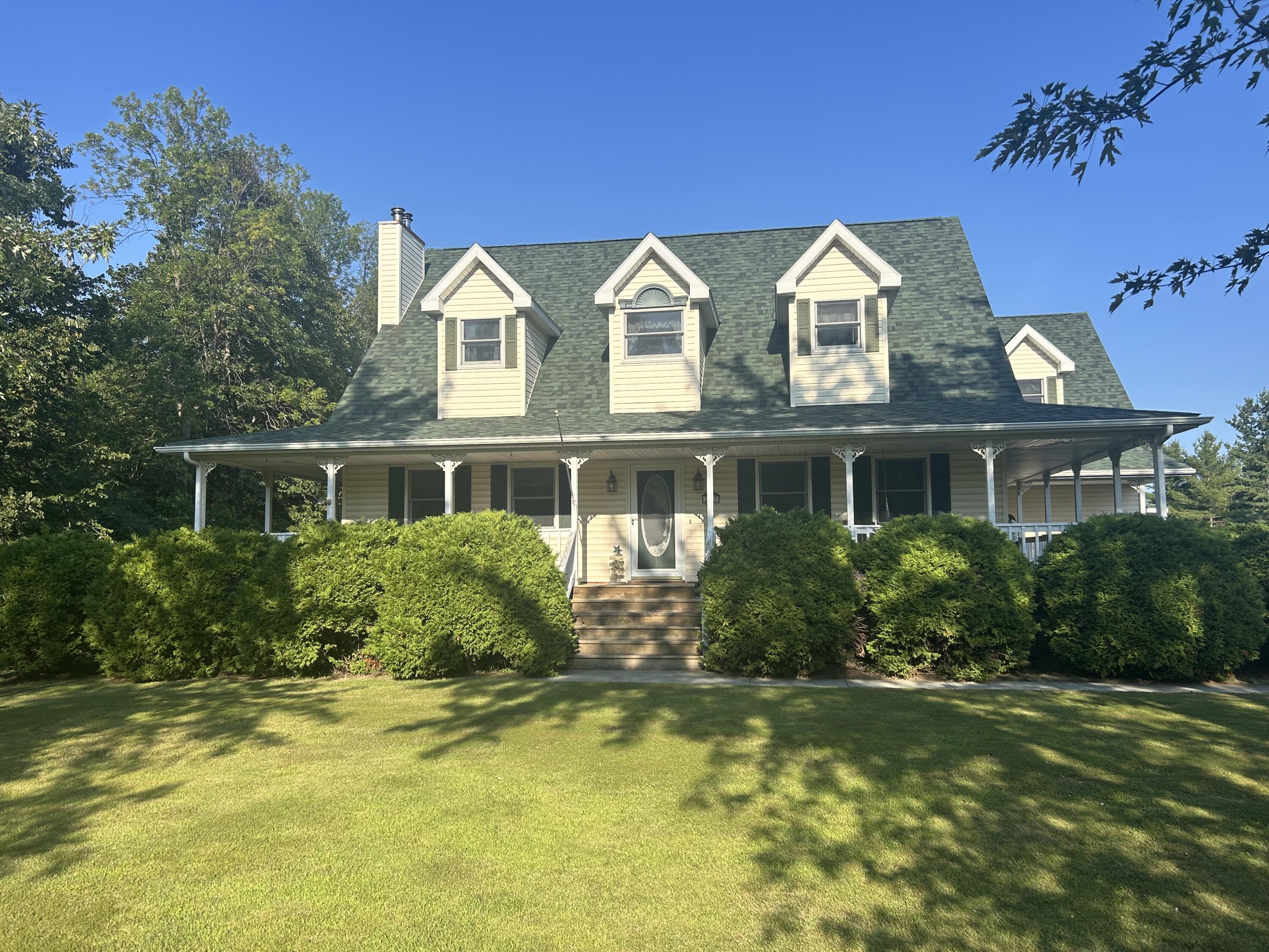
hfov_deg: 67.3
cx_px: 634
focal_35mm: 26
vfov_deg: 53.1
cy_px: 476
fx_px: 953
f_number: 1.5
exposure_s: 1/2571
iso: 50
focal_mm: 5.7
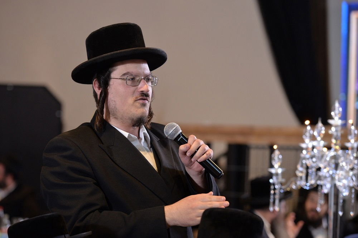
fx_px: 1243
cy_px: 119
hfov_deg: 16.4
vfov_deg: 11.0
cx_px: 179
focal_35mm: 125
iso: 1600
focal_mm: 125
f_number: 4.5
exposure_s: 1/160
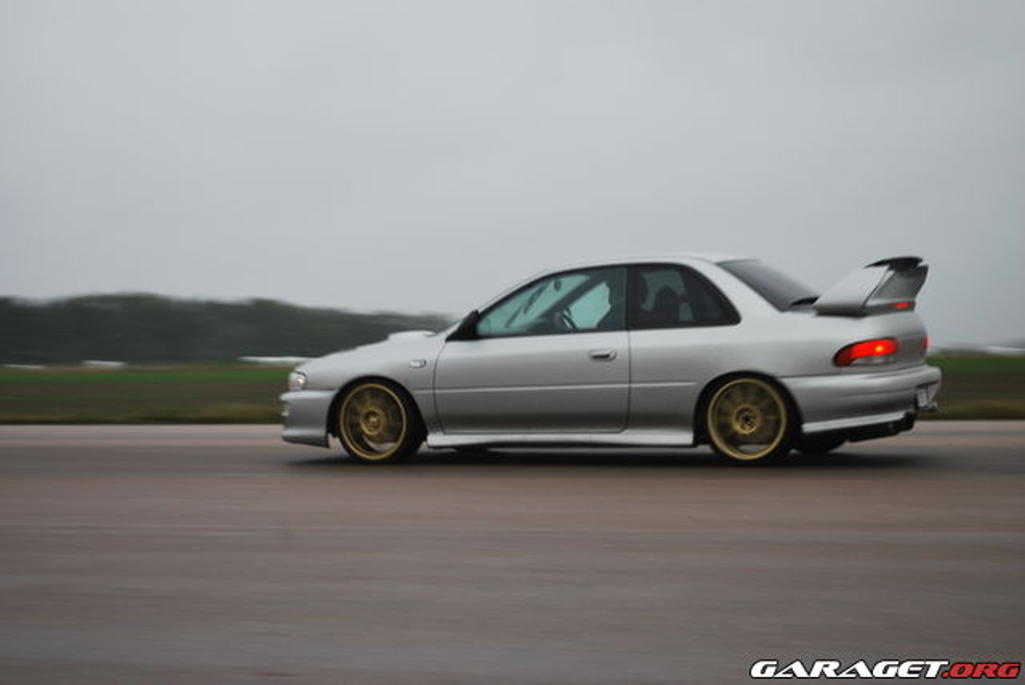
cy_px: 342
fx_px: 2351
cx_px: 512
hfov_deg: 24.6
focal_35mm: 82
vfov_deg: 16.6
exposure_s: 1/60
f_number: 5.6
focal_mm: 55
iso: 200
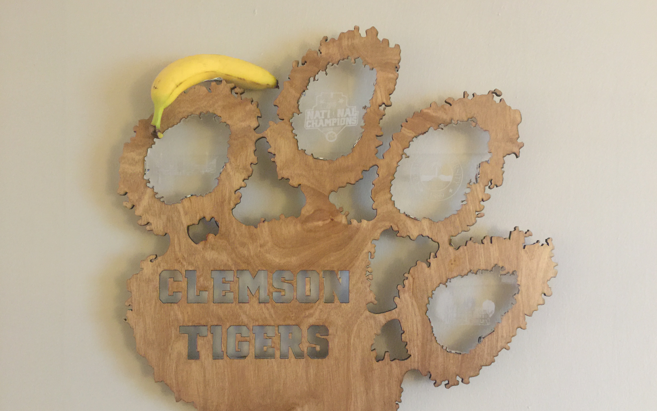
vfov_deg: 40.5
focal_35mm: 31
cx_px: 329
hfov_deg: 61.2
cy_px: 234
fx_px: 555
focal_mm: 4.15
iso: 64
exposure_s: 1/4
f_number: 2.2
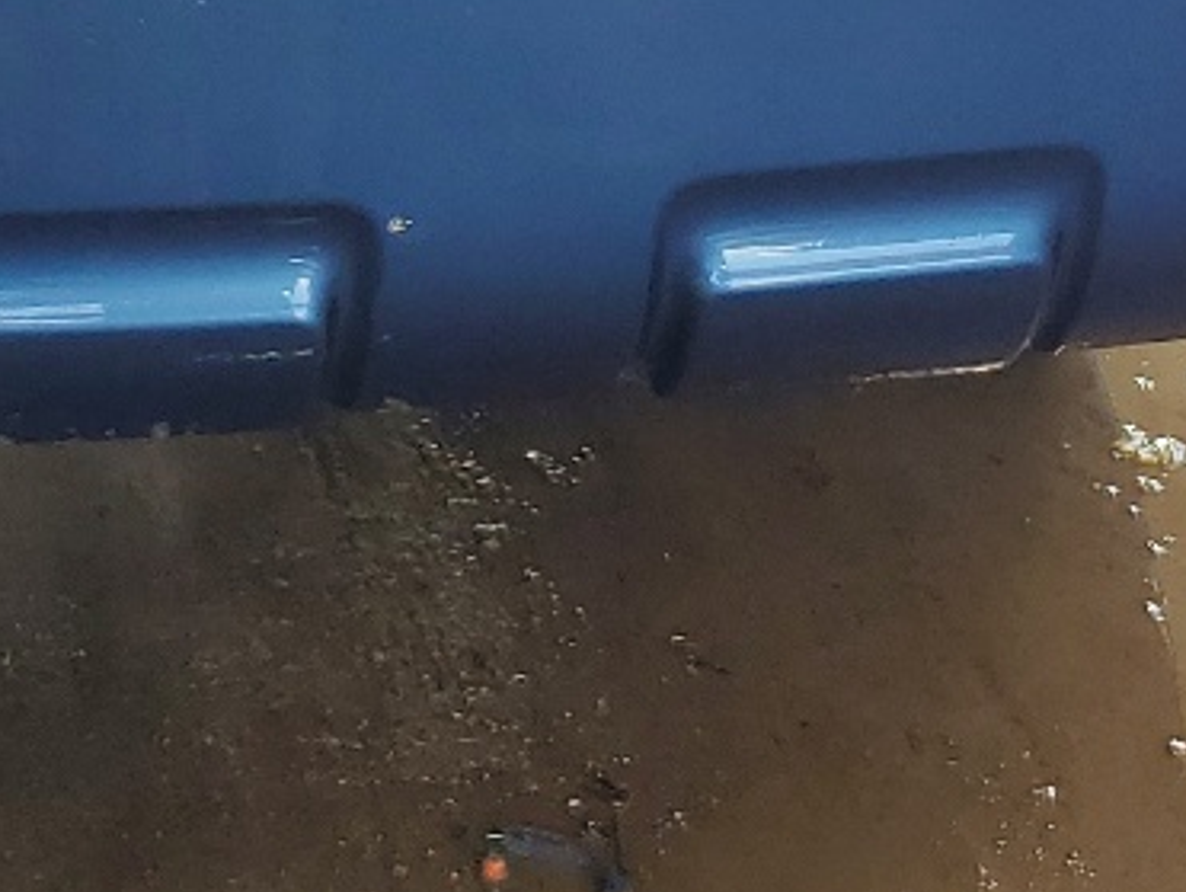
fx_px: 3841
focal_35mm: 112
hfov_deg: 16.6
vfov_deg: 11.7
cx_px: -332
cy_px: -978
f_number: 1.5
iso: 50
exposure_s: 1/149
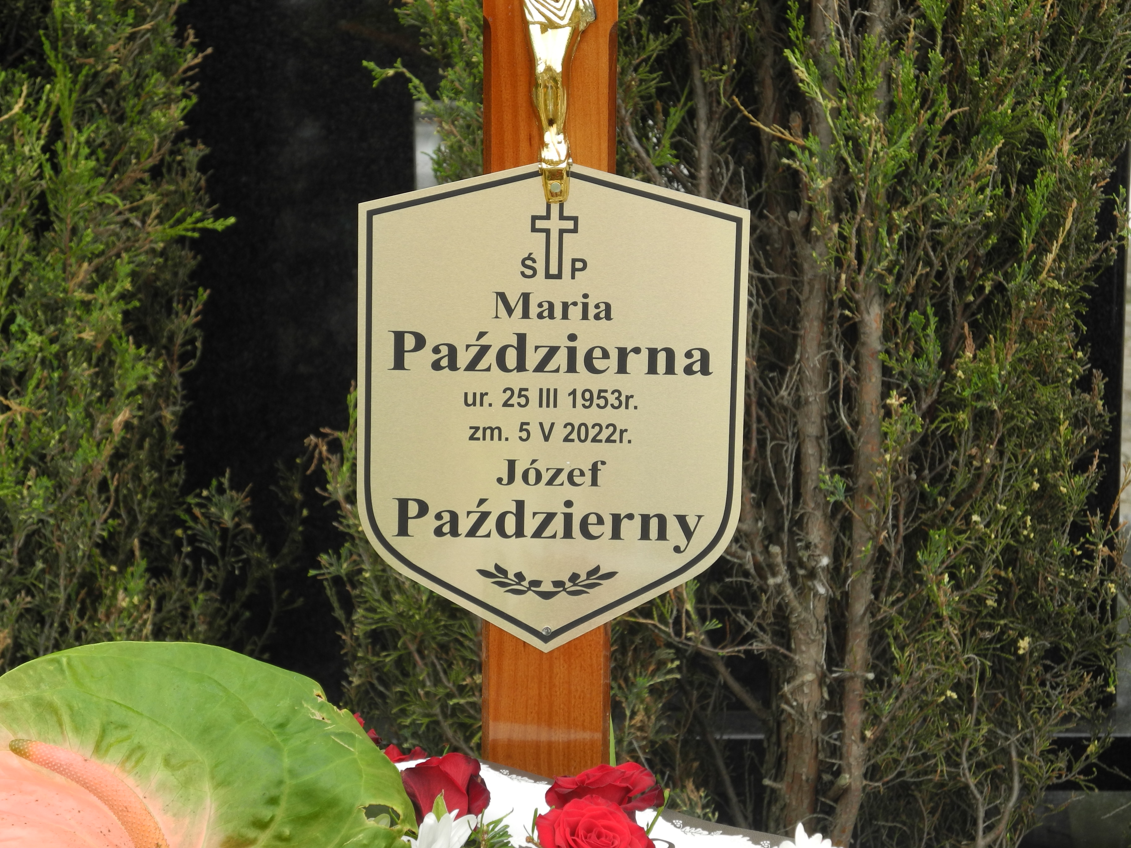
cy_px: 424
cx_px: 566
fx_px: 3431
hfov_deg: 18.7
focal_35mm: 105
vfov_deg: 14.1
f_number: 4.5
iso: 100
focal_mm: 22.5
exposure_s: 1/160
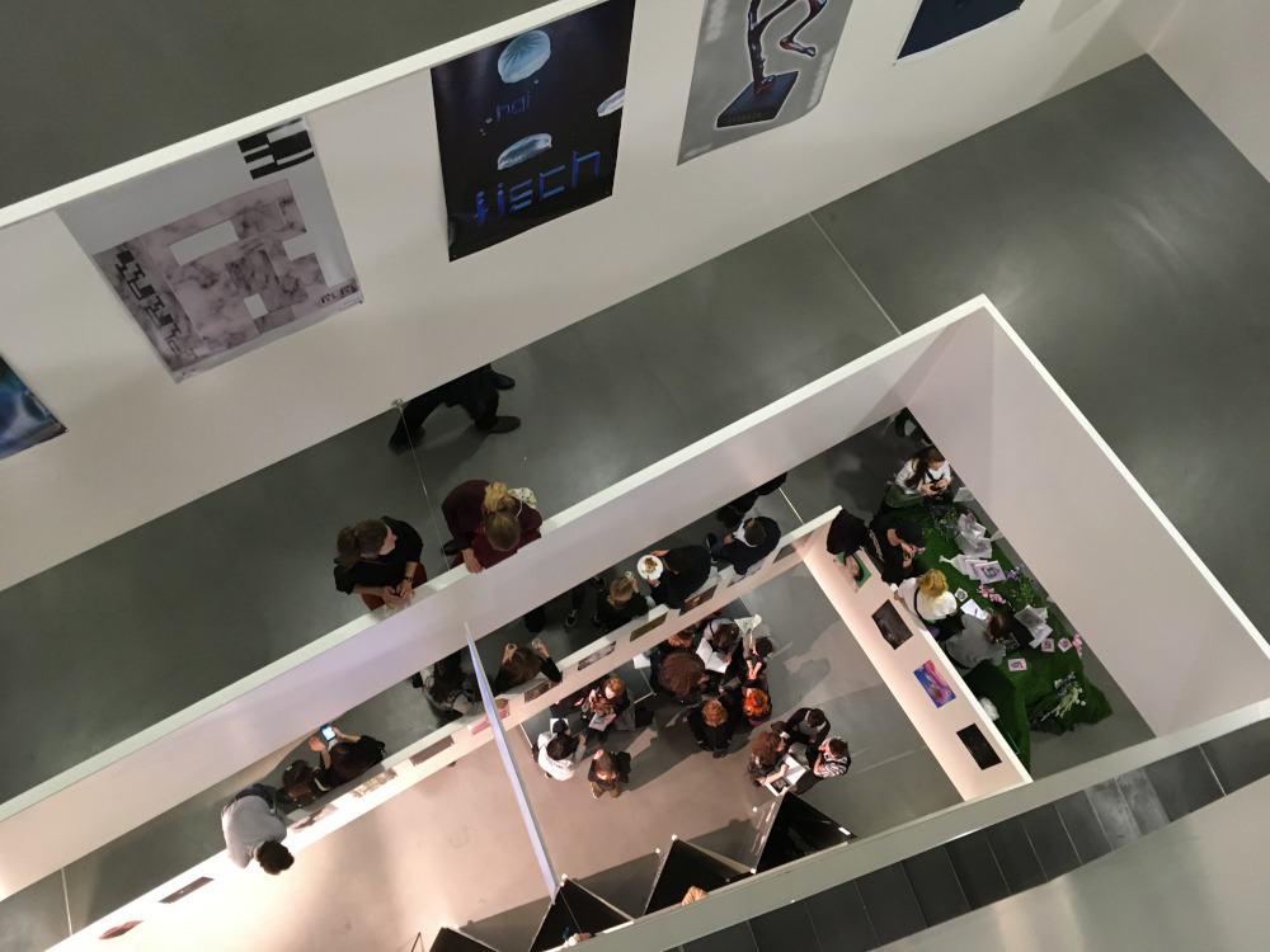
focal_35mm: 29
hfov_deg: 61.7
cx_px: 635
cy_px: 476
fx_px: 1064
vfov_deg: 48.2
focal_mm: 4.15
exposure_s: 1/33
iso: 200
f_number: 2.2
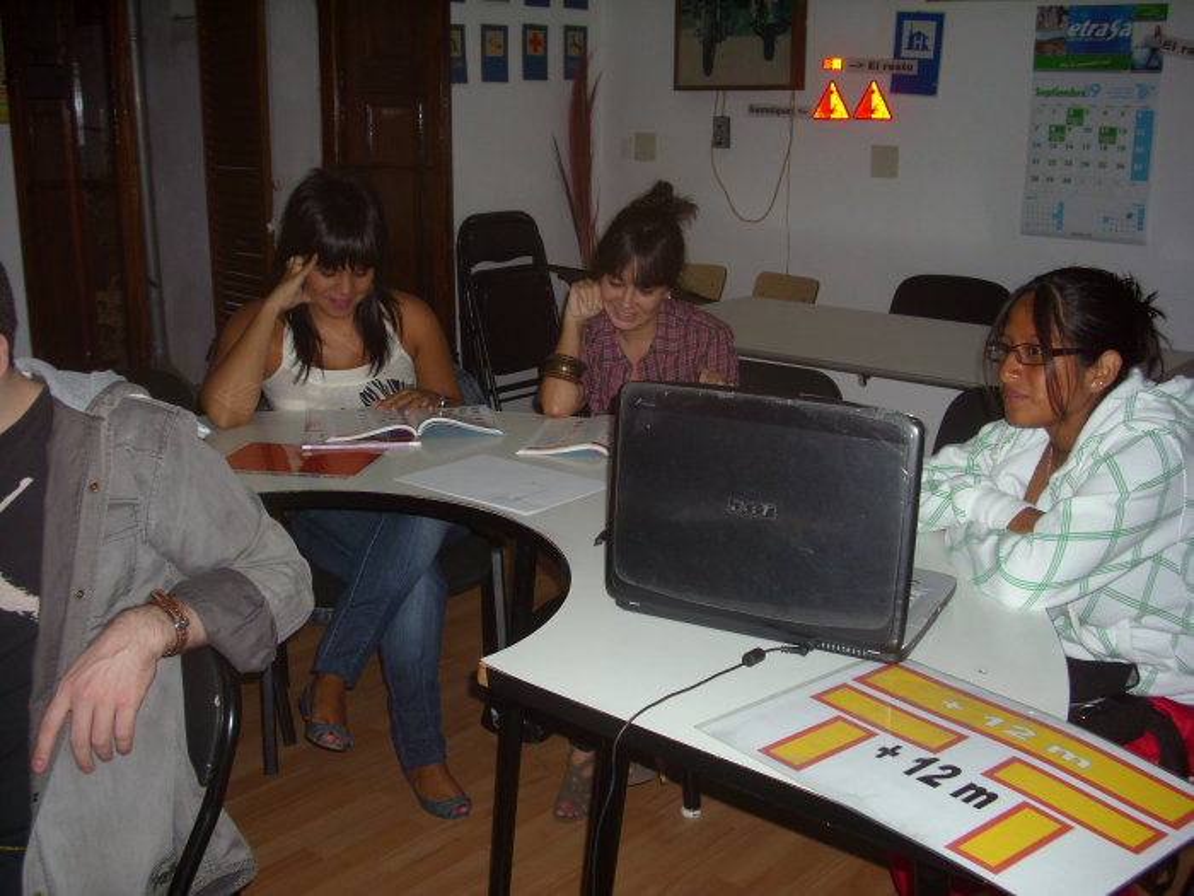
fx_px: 1276
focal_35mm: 37
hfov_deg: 50.1
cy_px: 448
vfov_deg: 38.7
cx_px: 597
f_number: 2.8
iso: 50
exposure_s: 1/200
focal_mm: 6.2
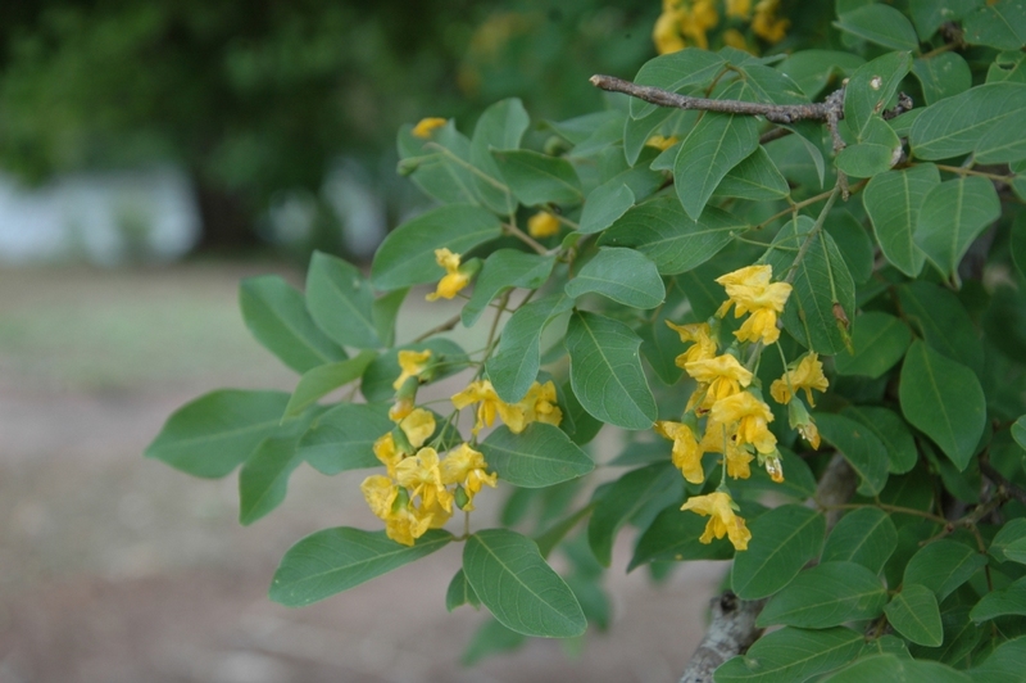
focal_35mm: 75
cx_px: 513
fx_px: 2136
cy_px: 342
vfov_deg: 18.2
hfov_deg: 27.0
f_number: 7.1
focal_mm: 50
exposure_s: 1/200
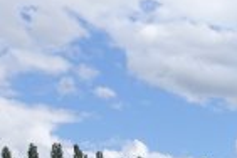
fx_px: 685
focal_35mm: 104
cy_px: 225
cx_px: 405
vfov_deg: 12.6
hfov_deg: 16.8
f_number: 5.6
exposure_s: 1/800
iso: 125
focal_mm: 8.8
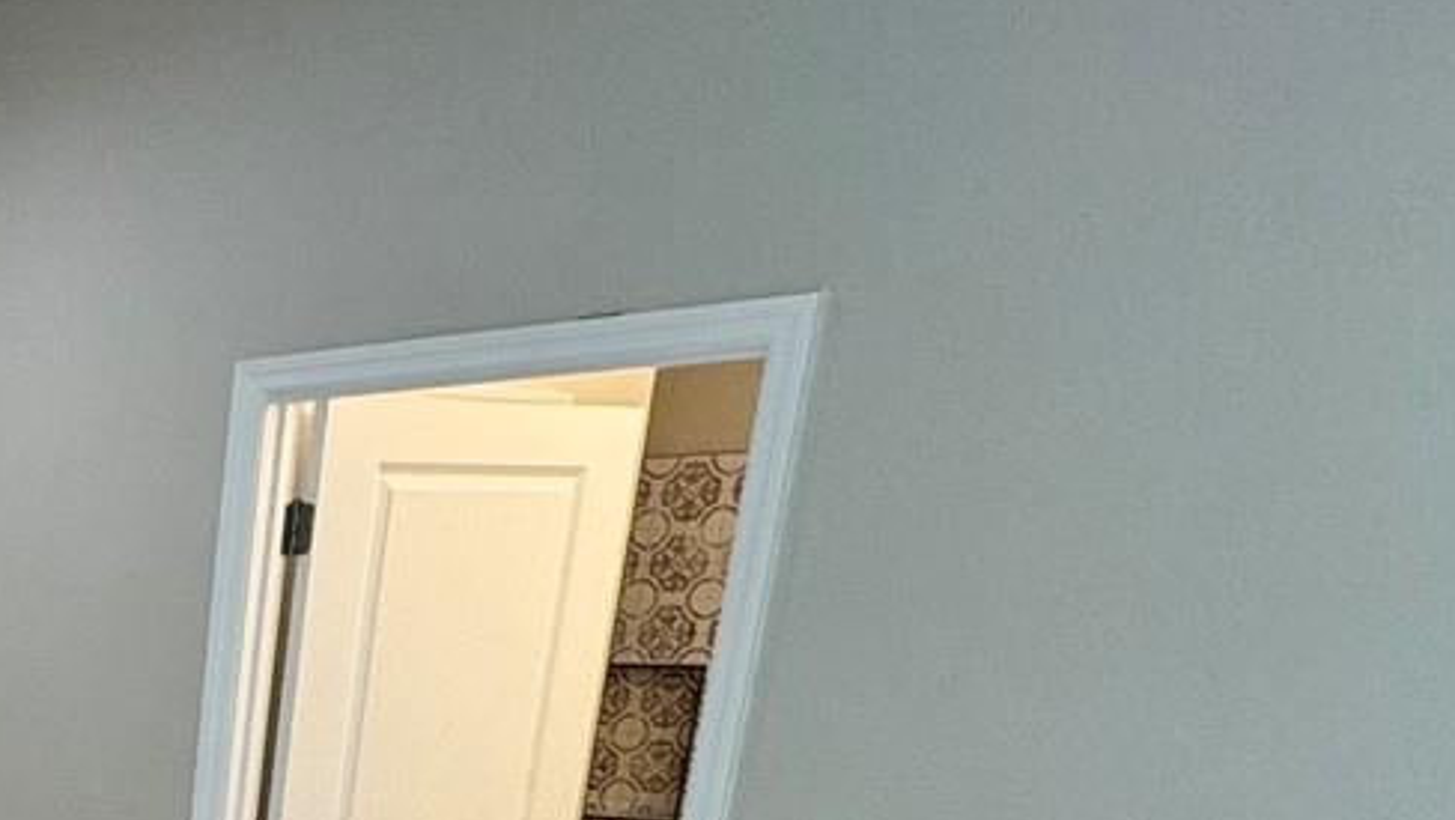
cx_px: -471
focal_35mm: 50
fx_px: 1930
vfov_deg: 20.0
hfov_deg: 31.2
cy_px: 1294
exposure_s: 1/120
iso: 125
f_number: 2.2
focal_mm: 2.22
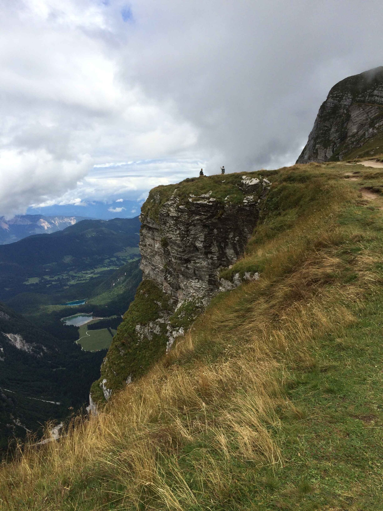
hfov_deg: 48.2
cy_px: 256
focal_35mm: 29
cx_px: 192
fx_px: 428
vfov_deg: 61.7
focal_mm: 4.15
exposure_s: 1/2283
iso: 32
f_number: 2.2
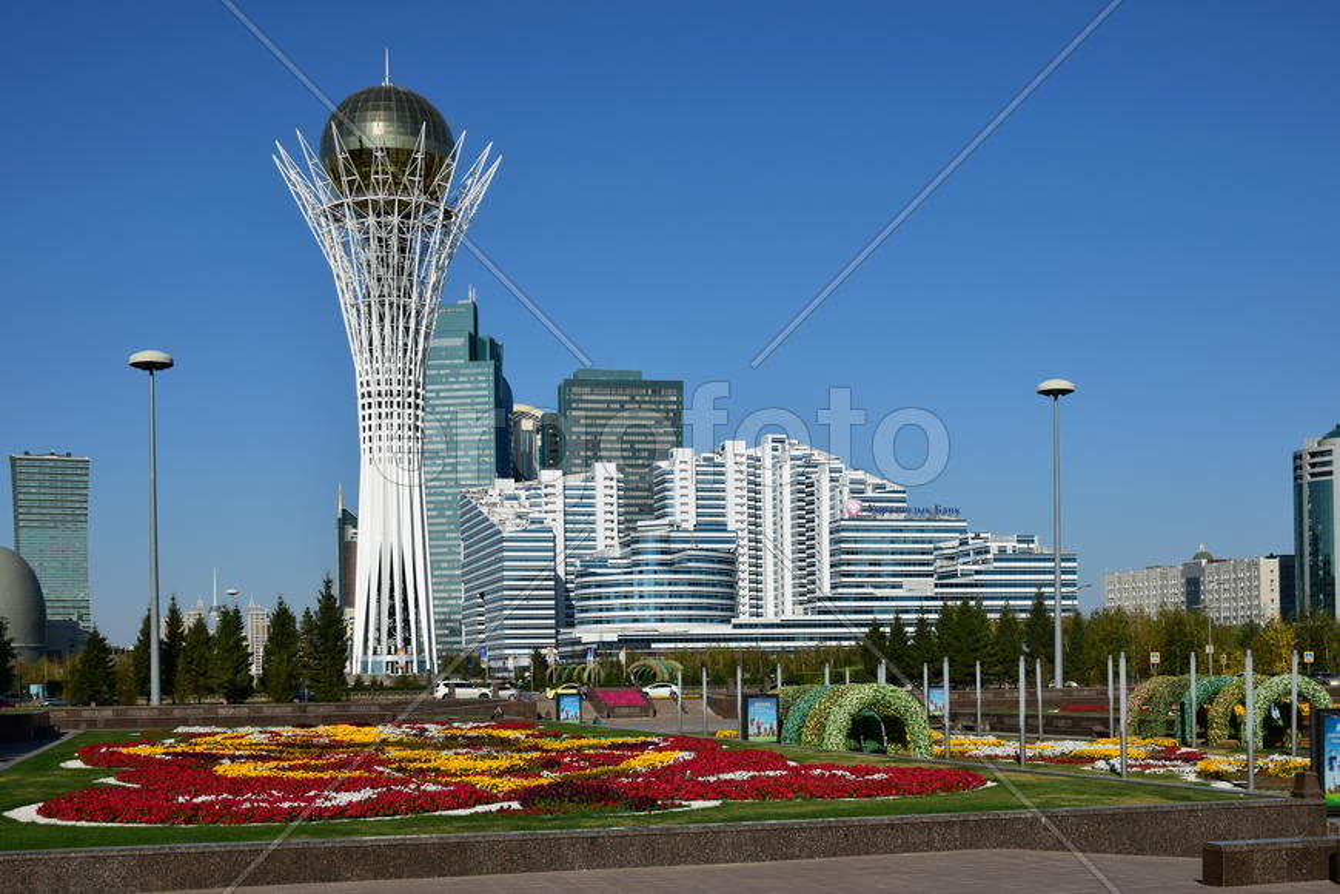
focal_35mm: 45
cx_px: 670
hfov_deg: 43.6
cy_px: 447
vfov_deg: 29.9
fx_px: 1675
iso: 100
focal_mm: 30
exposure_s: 1/500
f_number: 9
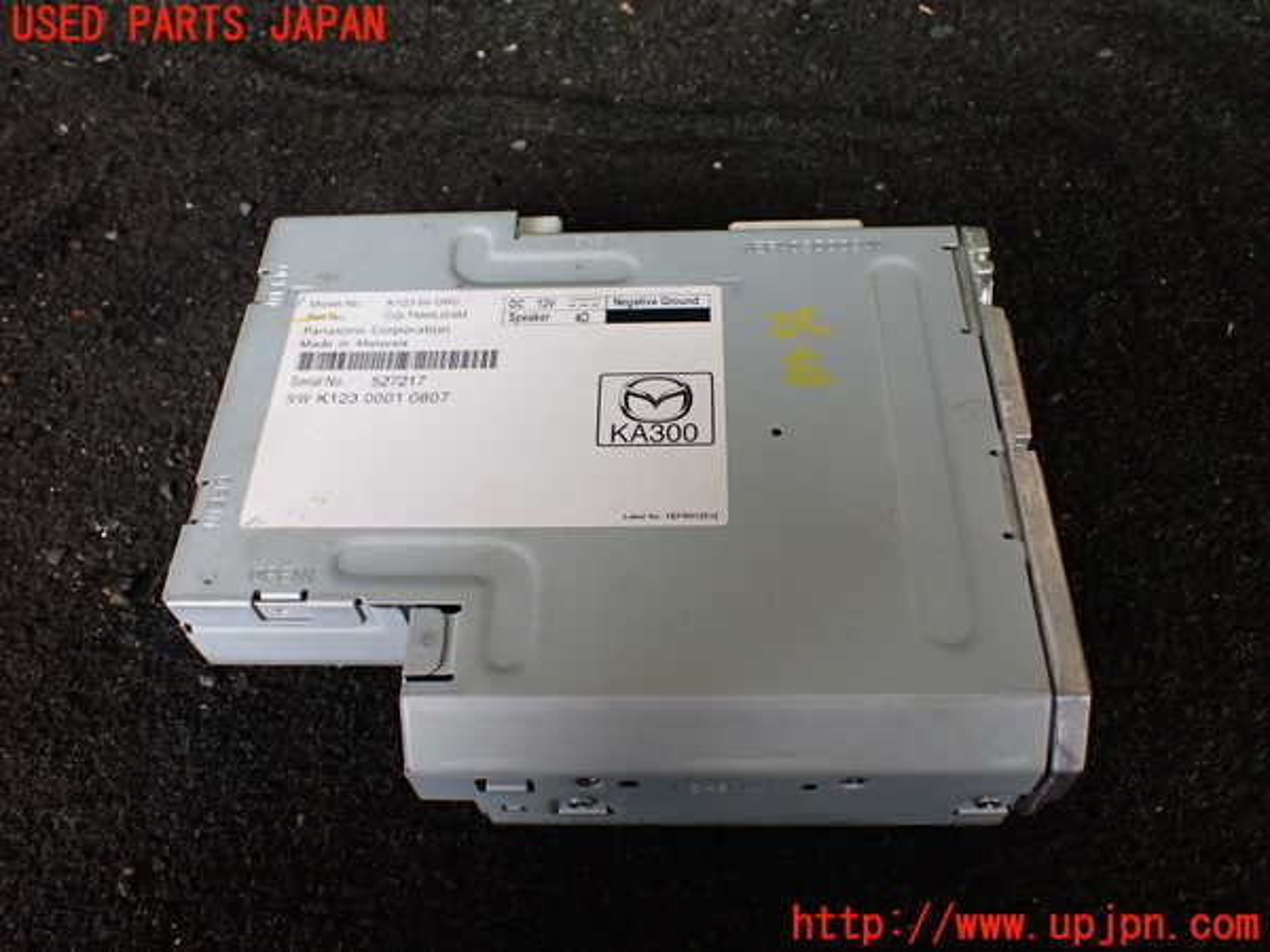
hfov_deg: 60.0
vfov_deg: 46.8
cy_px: 476
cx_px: 635
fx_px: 1101
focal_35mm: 30
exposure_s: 1/125
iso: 400
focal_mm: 5.4
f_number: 2.3
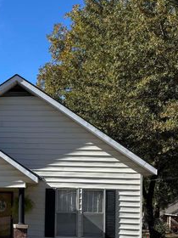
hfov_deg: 22.7
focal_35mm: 62
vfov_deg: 30.7
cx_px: -1
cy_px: 179
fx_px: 425
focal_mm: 5.96
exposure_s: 1/2288
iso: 50
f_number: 1.6
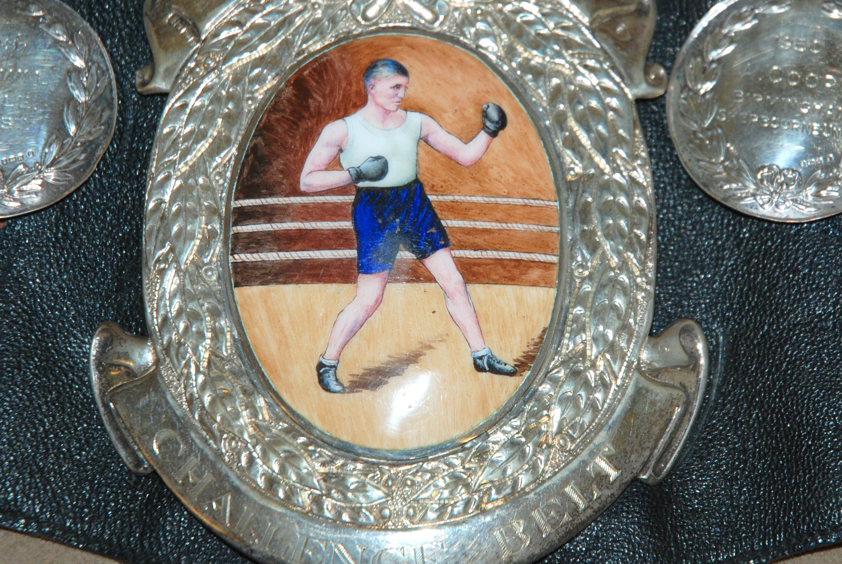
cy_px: 192
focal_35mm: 153
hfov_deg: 13.4
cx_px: 477
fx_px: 3583
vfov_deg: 9.0
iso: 250
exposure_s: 1/60
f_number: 4.5
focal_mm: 70
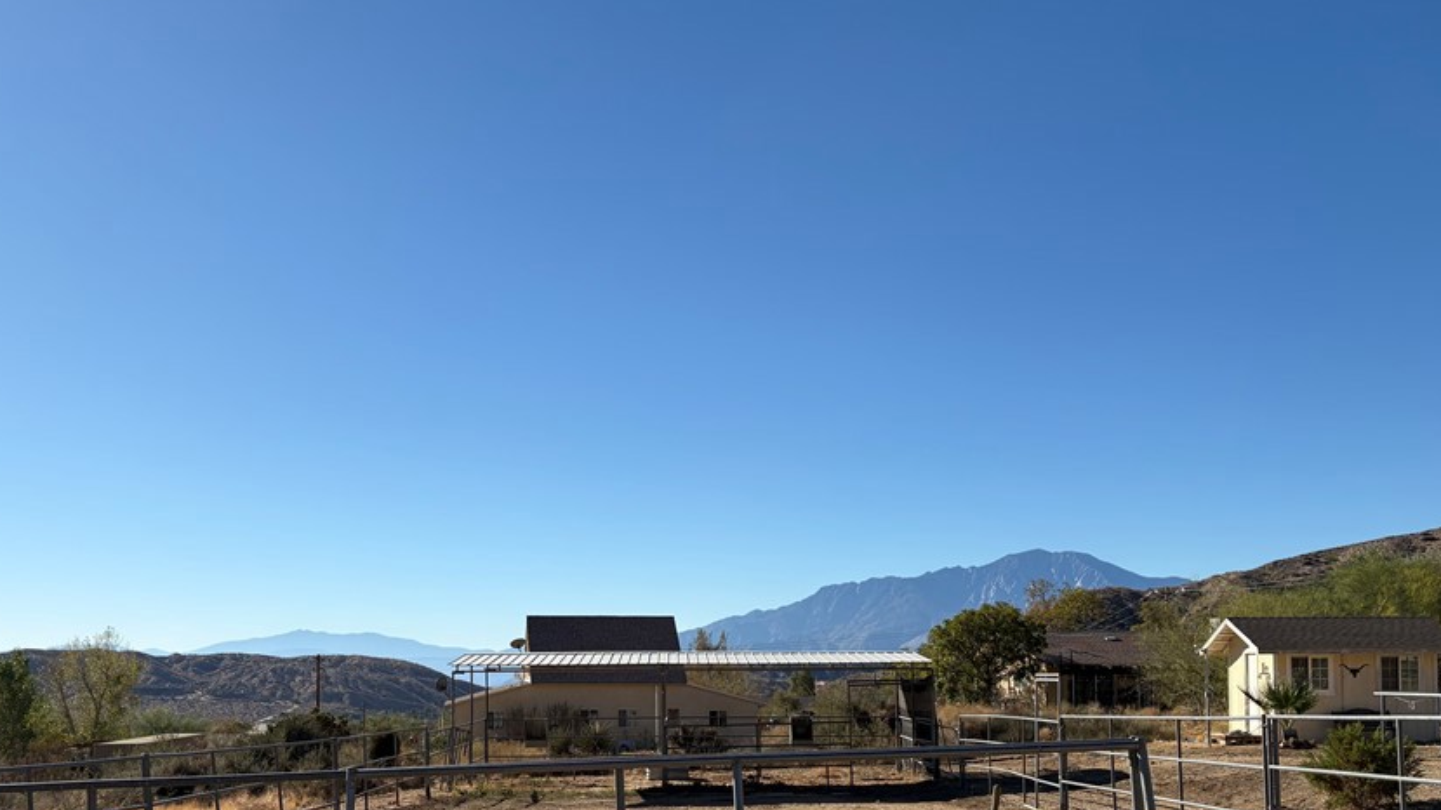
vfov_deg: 32.9
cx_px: 614
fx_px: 1337
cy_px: 624
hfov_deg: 56.4
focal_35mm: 35
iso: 50
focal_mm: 5.96
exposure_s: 1/5814
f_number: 1.6
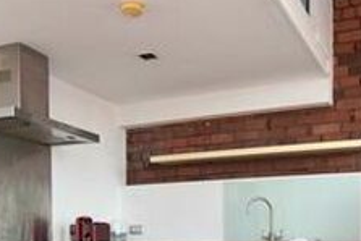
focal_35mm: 47
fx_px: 472
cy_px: 264
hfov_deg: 41.8
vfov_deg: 26.5
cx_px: 209
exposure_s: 1/125
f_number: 5.6
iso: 500
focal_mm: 10
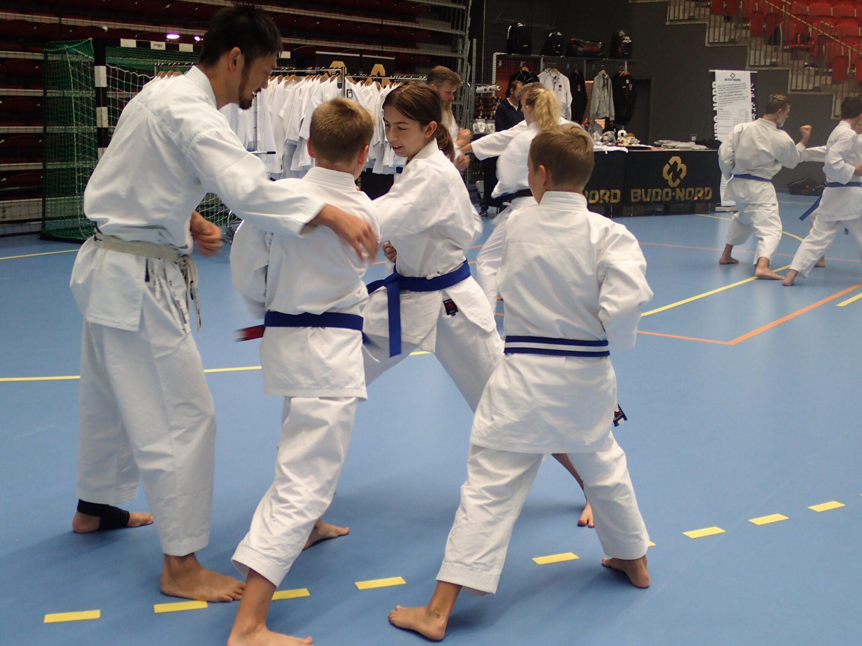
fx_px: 1071
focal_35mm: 43
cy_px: 323
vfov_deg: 33.6
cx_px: 431
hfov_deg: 43.9
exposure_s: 1/40
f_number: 2.9
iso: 200
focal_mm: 7.86
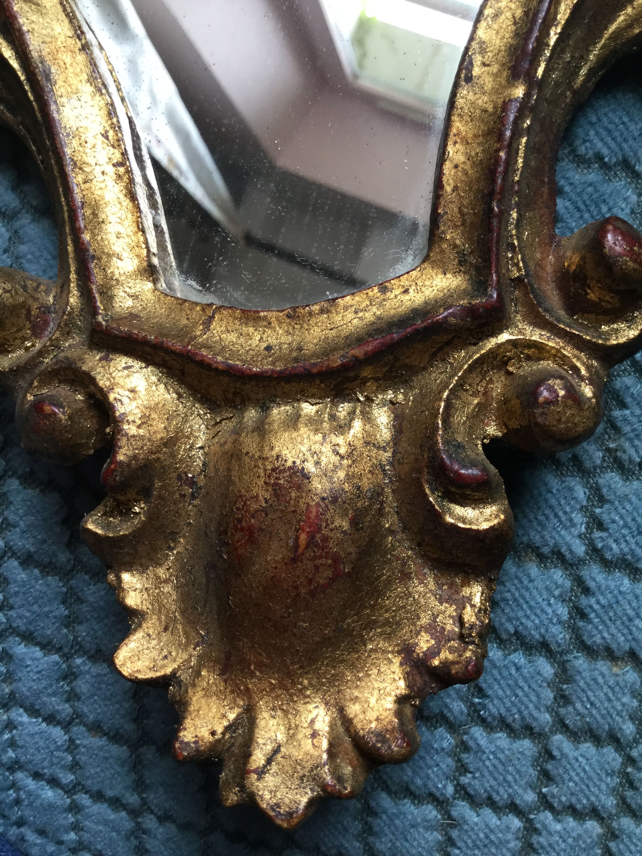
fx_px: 767
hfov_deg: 45.4
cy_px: 428
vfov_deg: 58.4
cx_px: 321
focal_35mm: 31
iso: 40
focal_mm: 3.3
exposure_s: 1/33
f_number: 2.4
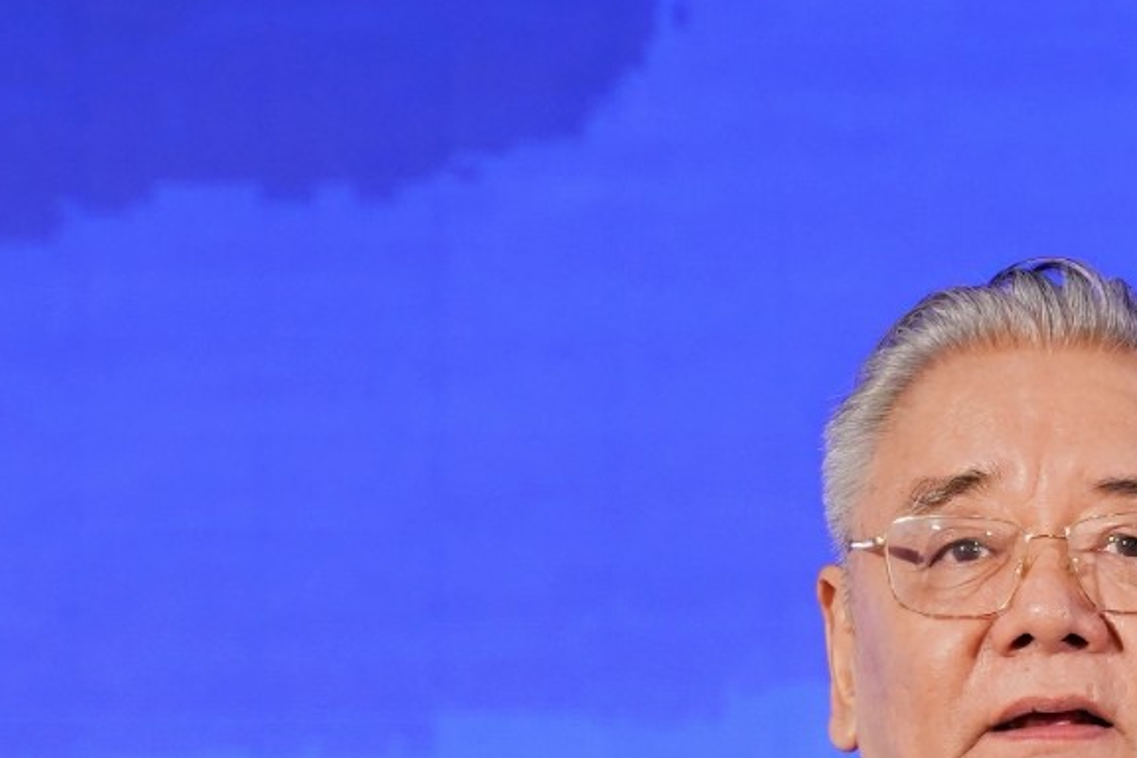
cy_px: 833
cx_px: 1370
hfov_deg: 6.6
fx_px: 9822
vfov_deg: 4.4
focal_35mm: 311
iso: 800
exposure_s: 1/160
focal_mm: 75
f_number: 4.5
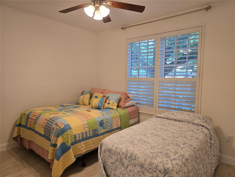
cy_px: 88
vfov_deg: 58.9
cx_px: 118
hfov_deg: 73.9
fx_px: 156
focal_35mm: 23
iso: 160
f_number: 1.7
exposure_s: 1/120
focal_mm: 6.3
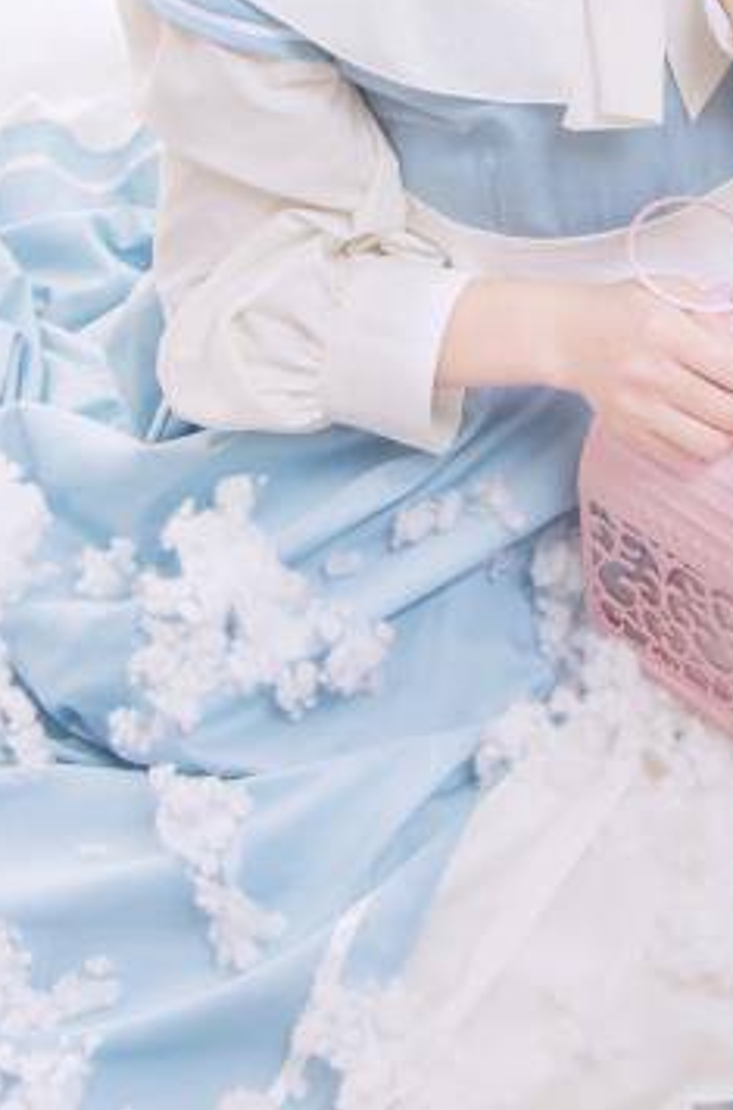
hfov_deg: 16.6
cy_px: 37
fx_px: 2491
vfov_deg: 24.2
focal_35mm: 81
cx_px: 571
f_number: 4
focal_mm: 16
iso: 100
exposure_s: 1/250
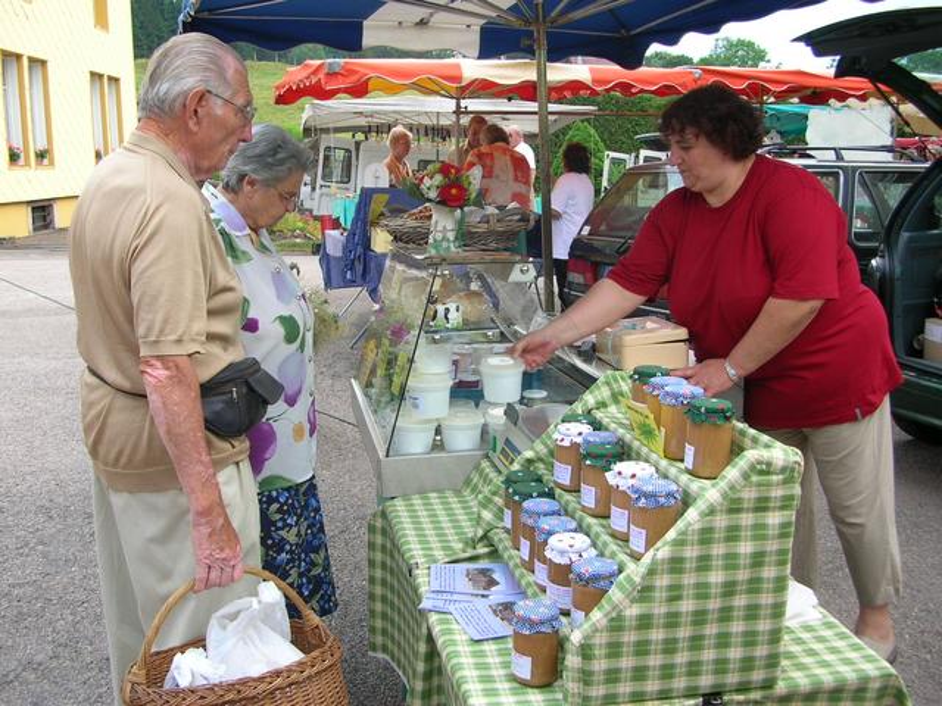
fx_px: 952
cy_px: 353
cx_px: 471
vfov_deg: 40.7
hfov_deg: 52.6
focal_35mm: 35
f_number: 2.8
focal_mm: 5.8
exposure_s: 1/102
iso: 50
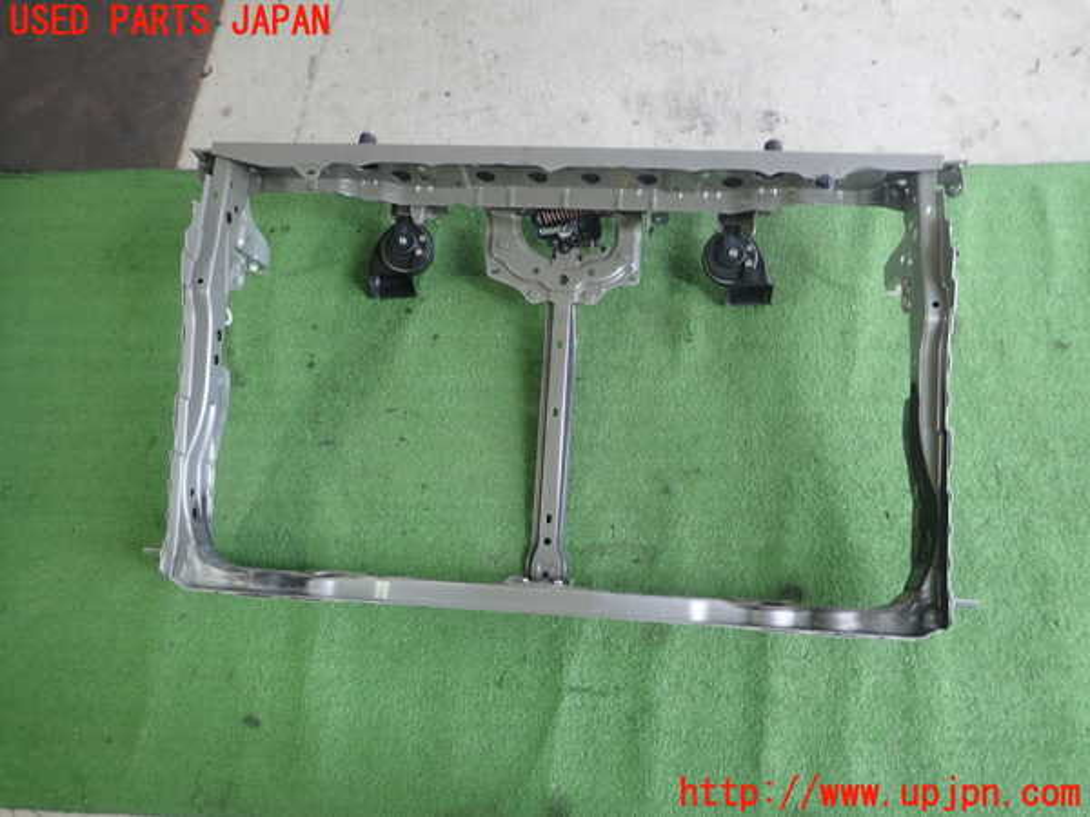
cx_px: 545
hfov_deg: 69.4
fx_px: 787
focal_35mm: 25
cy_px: 408
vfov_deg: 54.9
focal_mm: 4.5
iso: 125
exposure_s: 1/60
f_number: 2
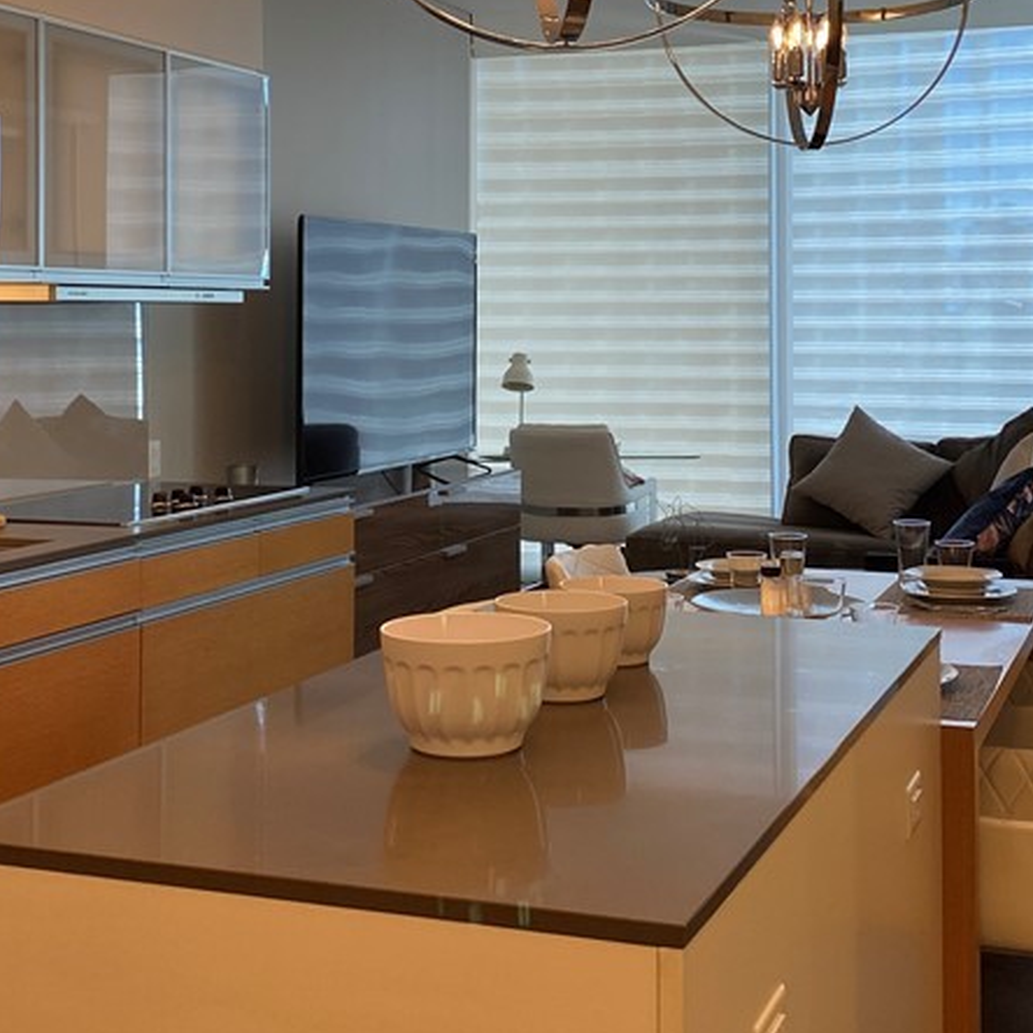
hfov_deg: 32.2
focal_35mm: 53
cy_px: 302
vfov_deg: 31.8
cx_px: 533
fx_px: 1789
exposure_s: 1/120
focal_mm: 4.25
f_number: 1.8
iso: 100
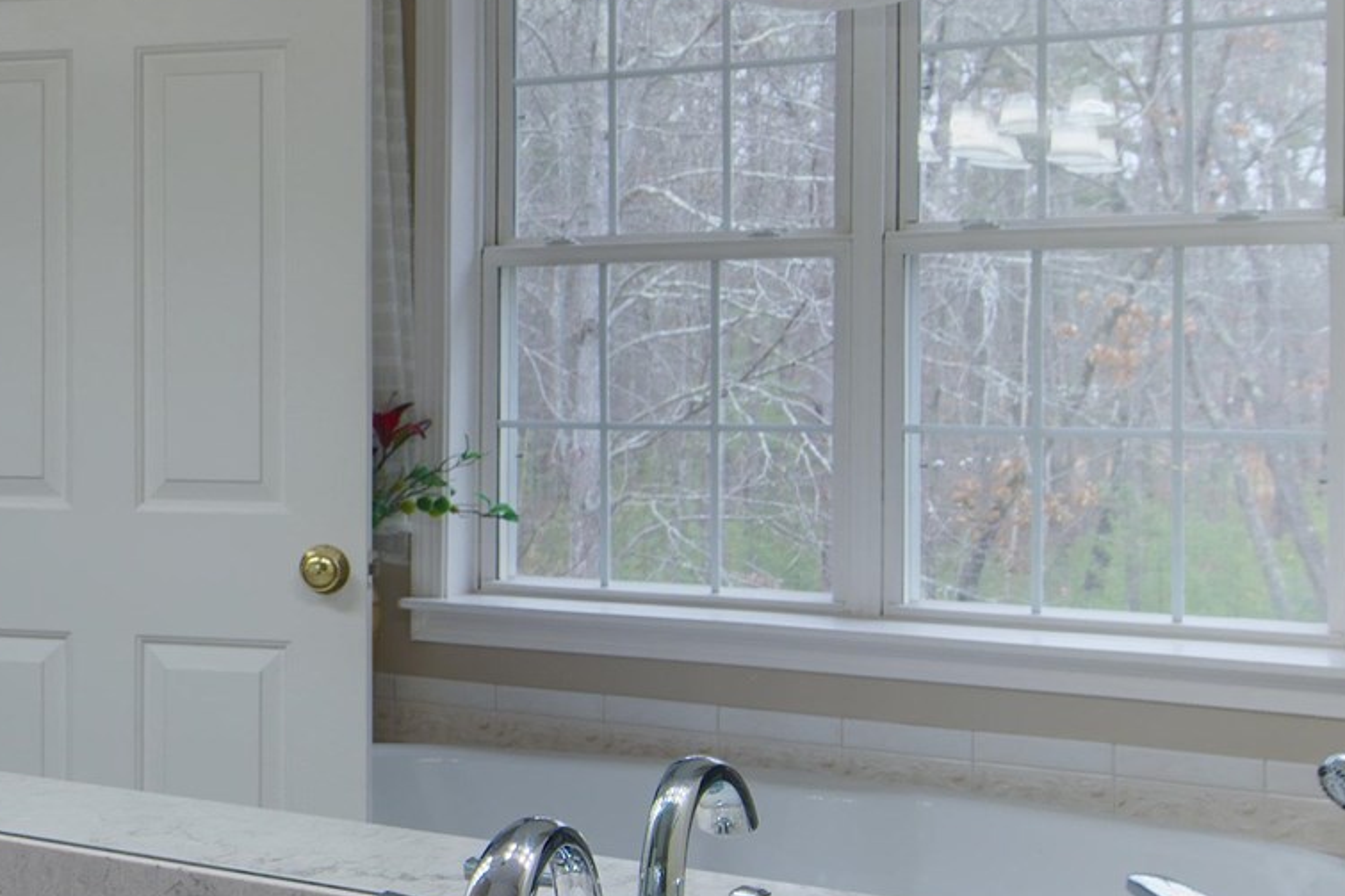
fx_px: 2278
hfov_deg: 28.9
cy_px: 340
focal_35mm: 61
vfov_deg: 22.2
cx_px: -226
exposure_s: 1/6
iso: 250
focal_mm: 15
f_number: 7.1
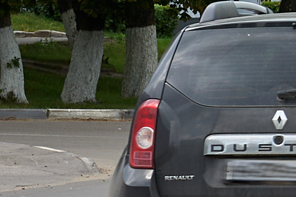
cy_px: -147
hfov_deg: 4.6
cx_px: 948
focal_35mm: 422
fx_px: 3469
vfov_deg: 3.2
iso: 200
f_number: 8
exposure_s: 1/250
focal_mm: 62
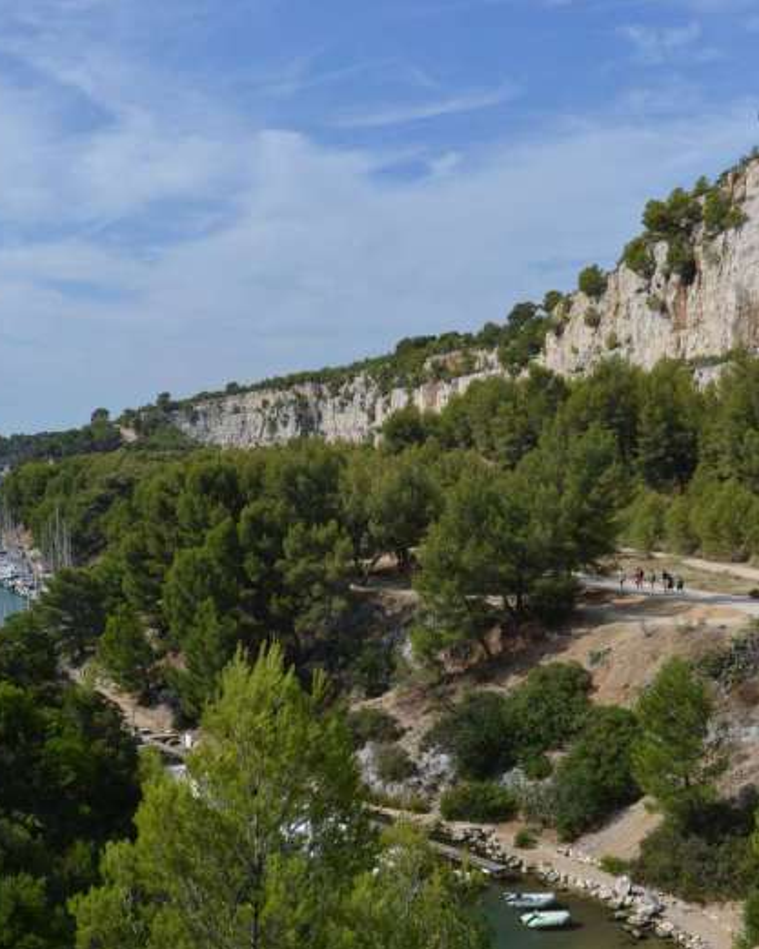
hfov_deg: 29.9
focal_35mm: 49
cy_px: 485
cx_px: 120
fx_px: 1375
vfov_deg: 38.0
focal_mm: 34
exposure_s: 1/250
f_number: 8
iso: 125
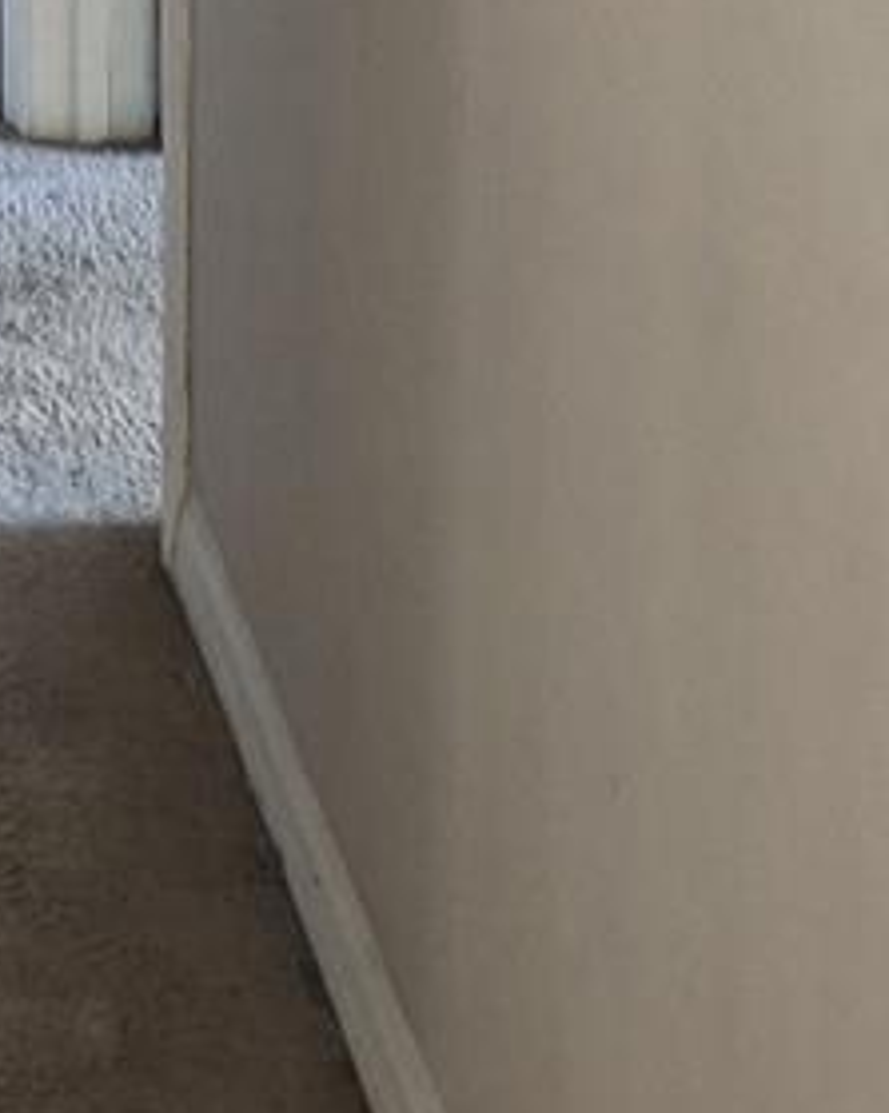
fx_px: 3455
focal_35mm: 105
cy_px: -886
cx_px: -502
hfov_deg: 13.7
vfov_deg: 15.7
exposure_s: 1/25
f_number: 1.8
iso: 320
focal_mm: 4.69
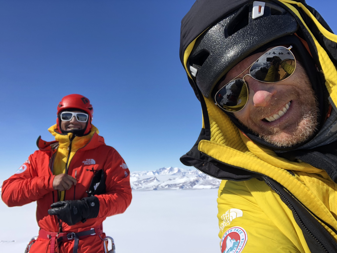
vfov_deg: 44.2
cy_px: 126
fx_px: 312
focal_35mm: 32
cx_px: 168
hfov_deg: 56.8
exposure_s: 1/677
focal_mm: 2.87
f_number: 2.2
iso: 20
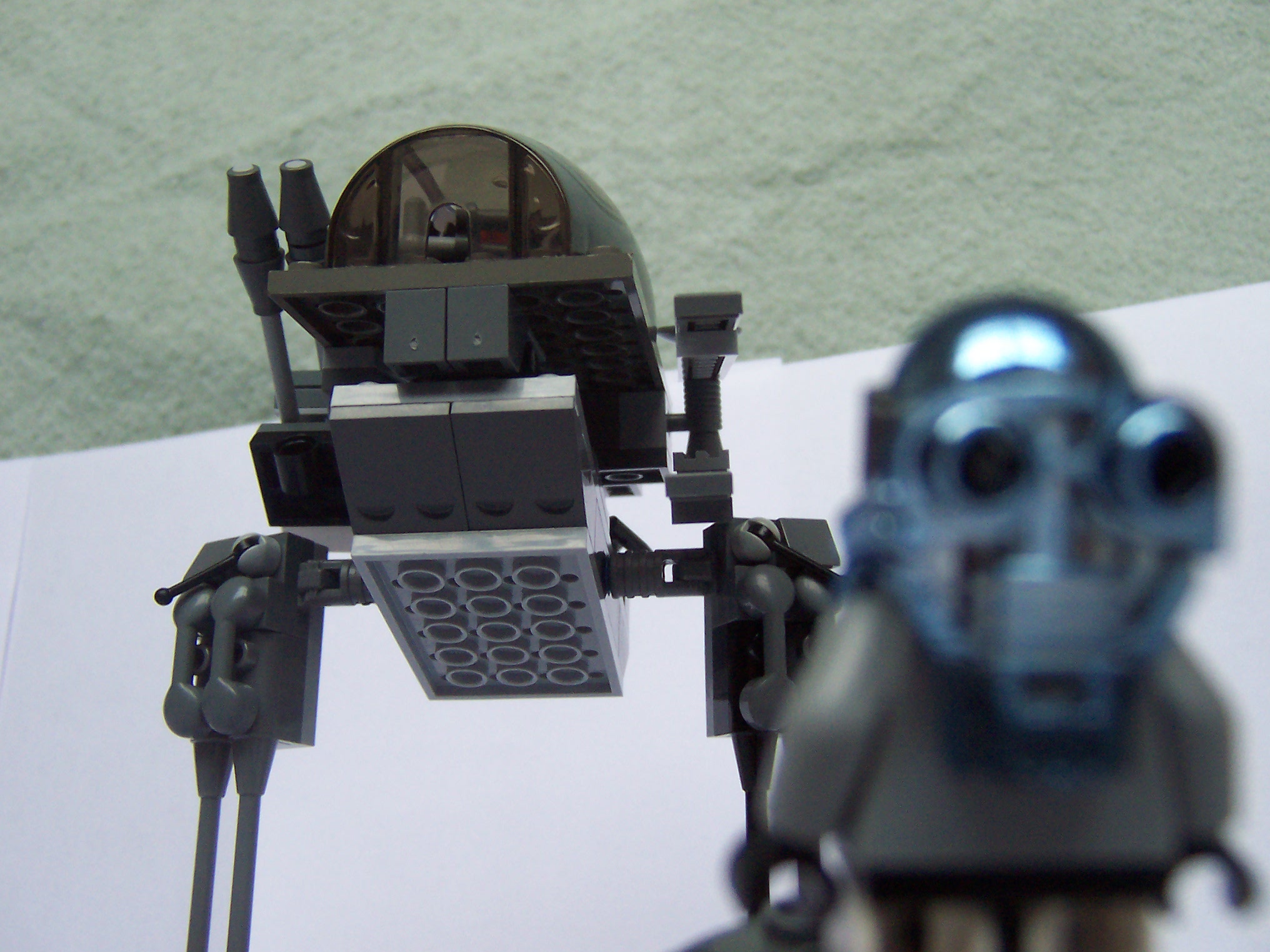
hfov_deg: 51.4
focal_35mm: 36
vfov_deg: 39.7
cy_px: 476
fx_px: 1321
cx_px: 635
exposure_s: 1/20
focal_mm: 5.6
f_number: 2.8
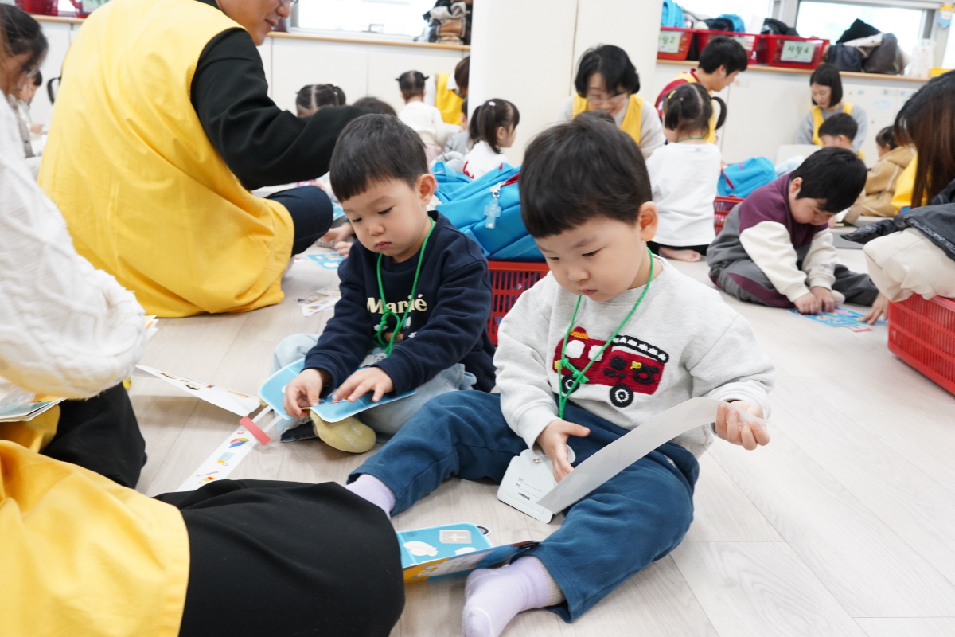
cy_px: 318
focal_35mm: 32
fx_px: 849
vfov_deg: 41.1
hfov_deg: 58.7
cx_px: 478
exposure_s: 1/40
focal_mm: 32
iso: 2500
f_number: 7.1
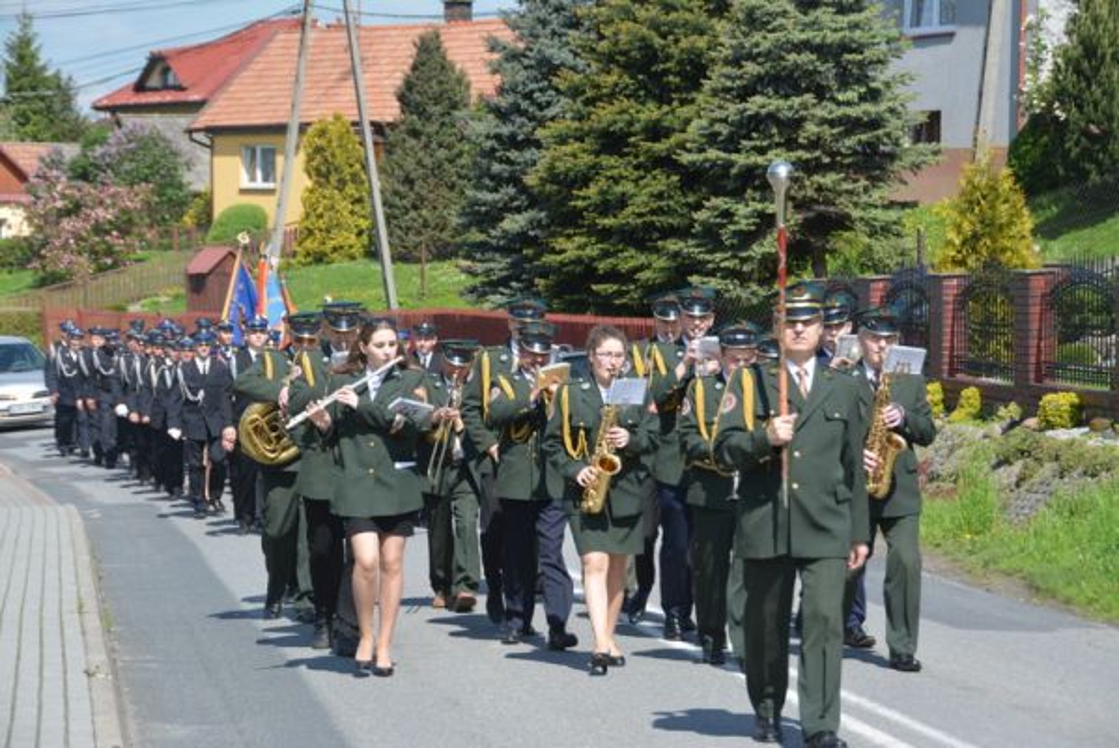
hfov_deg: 17.1
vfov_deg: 11.4
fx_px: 3732
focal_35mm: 120
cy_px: 374
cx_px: 560
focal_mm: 80
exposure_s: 1/250
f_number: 8
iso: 140
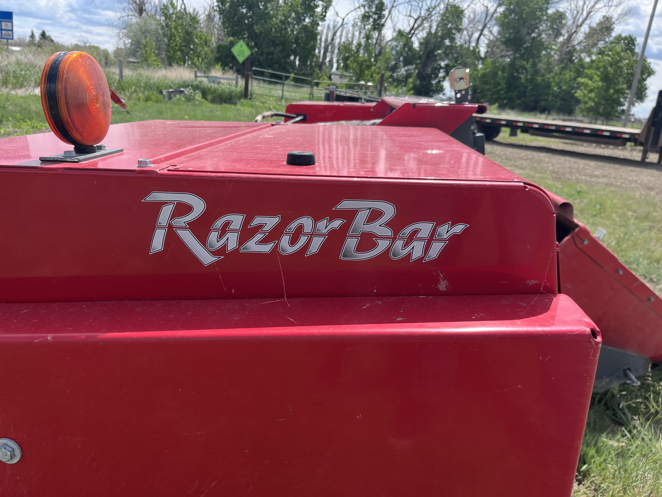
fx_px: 497
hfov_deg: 67.3
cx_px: 331
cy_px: 248
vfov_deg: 53.1
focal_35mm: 26
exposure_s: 1/1776
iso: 50
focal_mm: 5.1
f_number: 1.6
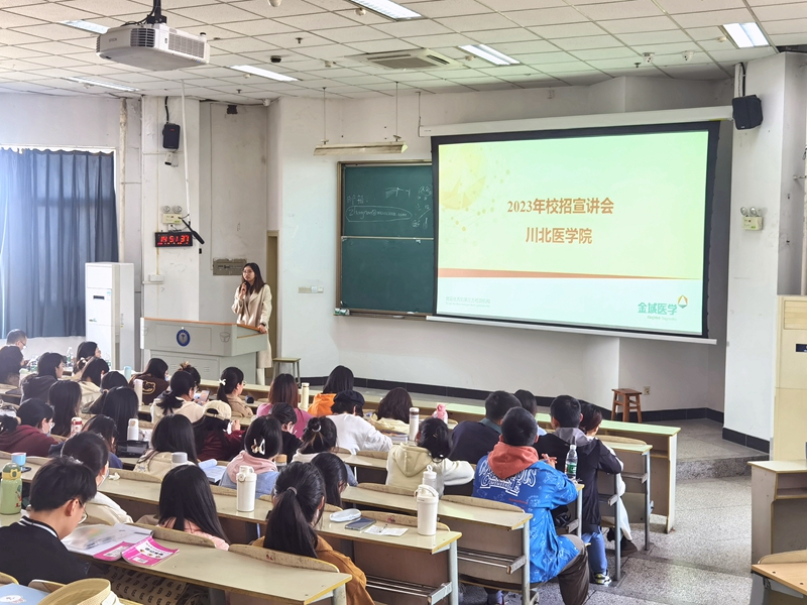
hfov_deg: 47.9
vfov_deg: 36.8
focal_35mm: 39
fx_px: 909
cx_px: 404
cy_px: 302
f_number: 1.9
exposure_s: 1/76.9
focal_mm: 6.71
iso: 50
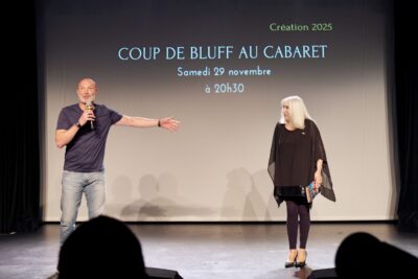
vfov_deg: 24.2
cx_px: 209
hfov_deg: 35.6
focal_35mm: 56
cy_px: 140
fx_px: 650
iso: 3200
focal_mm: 56
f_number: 5.5
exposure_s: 1/60
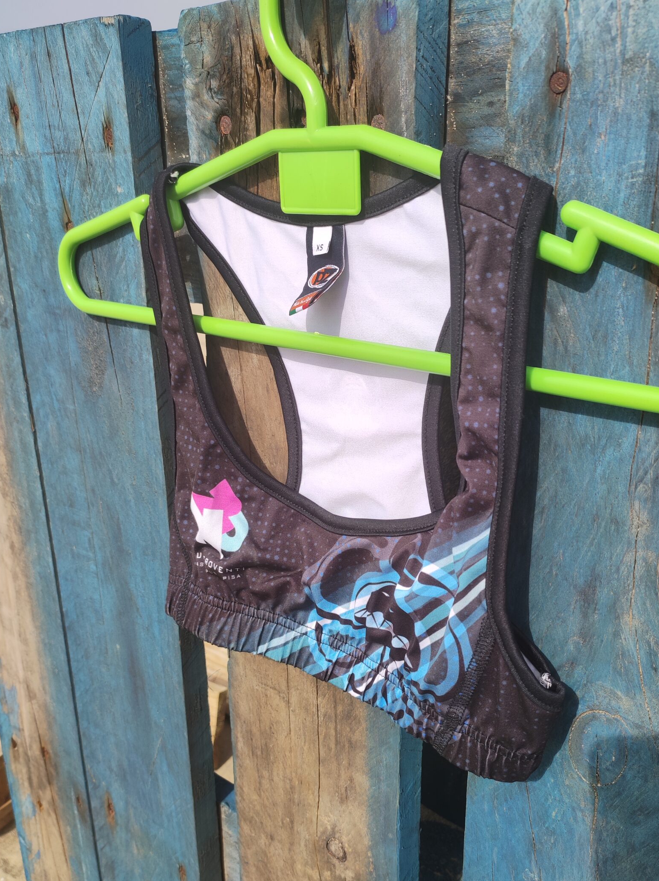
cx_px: 381
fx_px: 534
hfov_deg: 63.0
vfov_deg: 78.8
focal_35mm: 21
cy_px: 489
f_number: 1.79
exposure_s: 1/835
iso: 50
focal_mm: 4.74
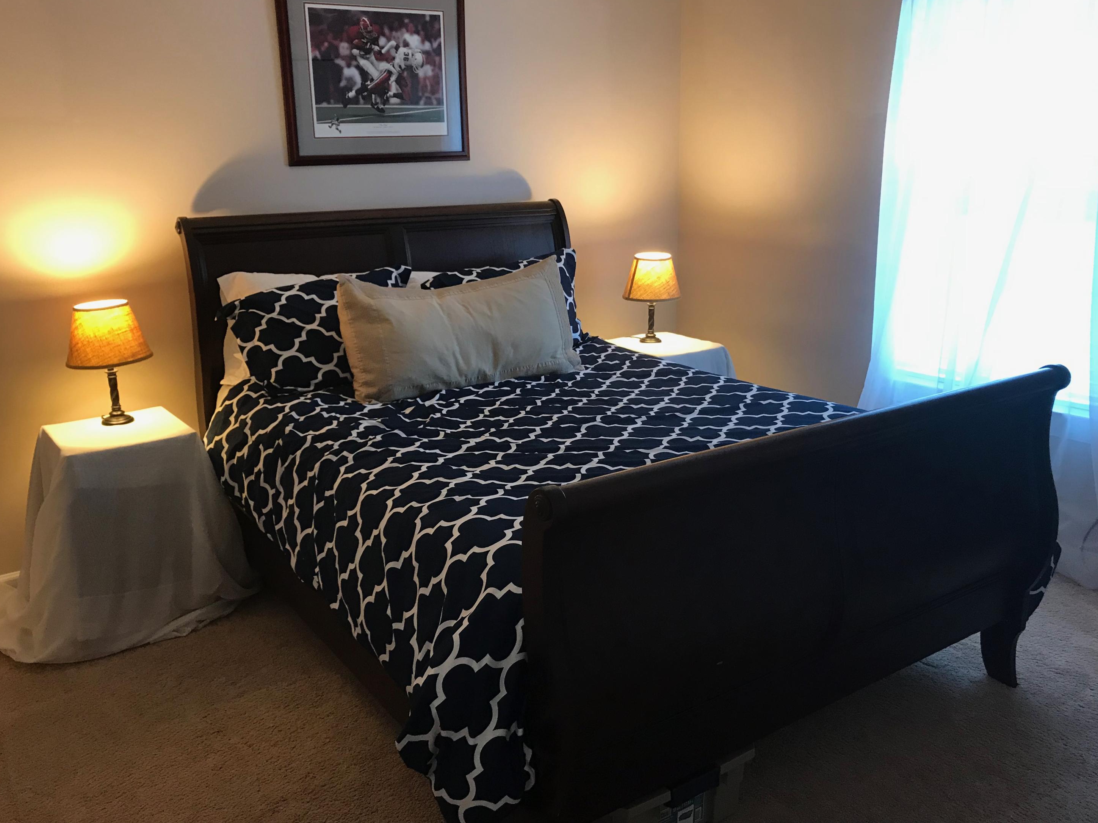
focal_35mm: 29
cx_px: 542
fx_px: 920
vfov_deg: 48.2
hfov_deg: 61.7
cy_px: 397
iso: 40
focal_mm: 3.99
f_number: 1.8
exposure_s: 1/17
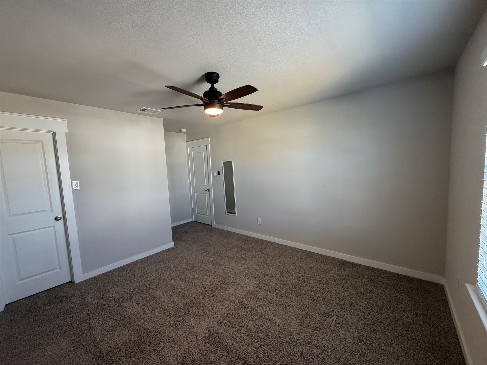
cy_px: 182
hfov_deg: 102.1
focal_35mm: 14
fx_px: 197
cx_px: 244
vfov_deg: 85.7
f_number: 2.2
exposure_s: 1/120
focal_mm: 2.22
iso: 320
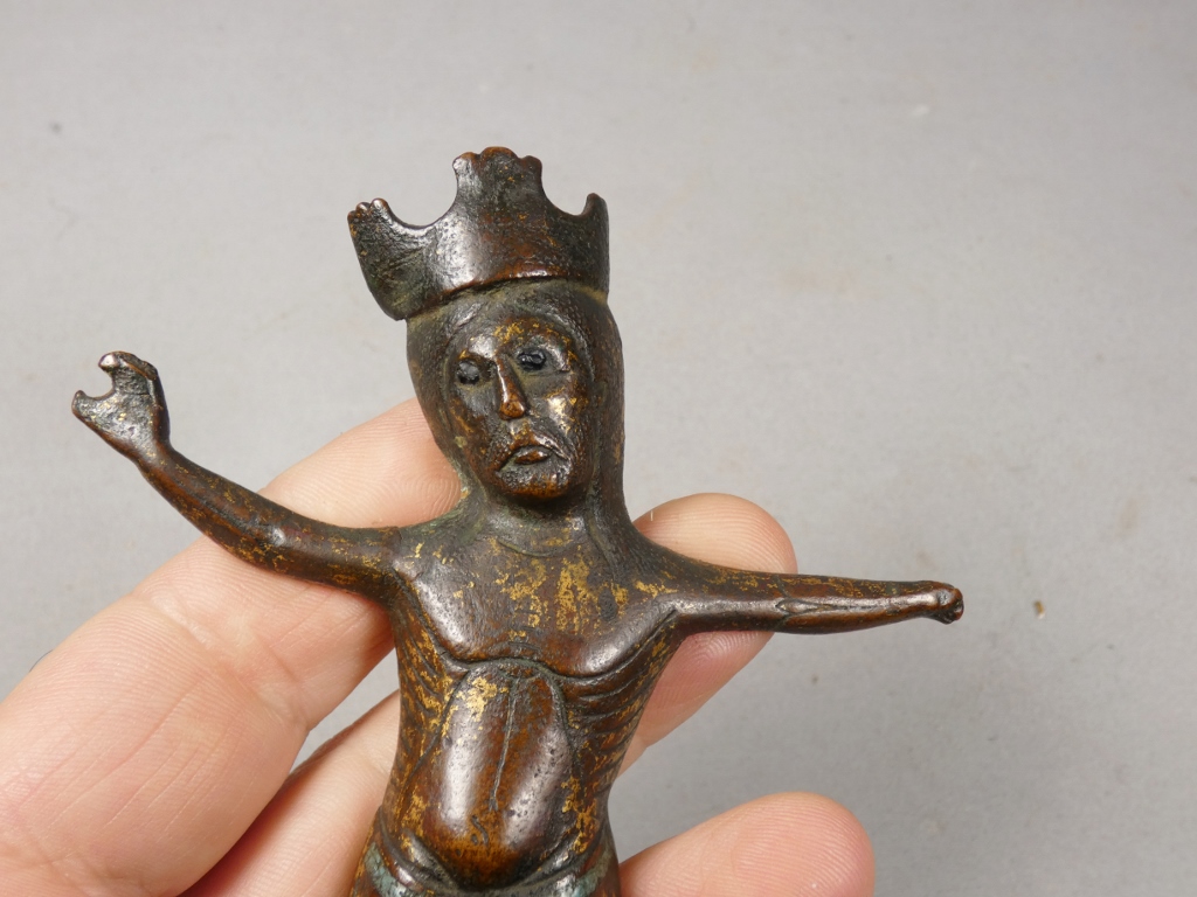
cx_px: 598
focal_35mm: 39
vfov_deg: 36.8
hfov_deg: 47.9
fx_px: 1349
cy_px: 448
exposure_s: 1/160
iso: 80
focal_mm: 7.1
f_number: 3.6
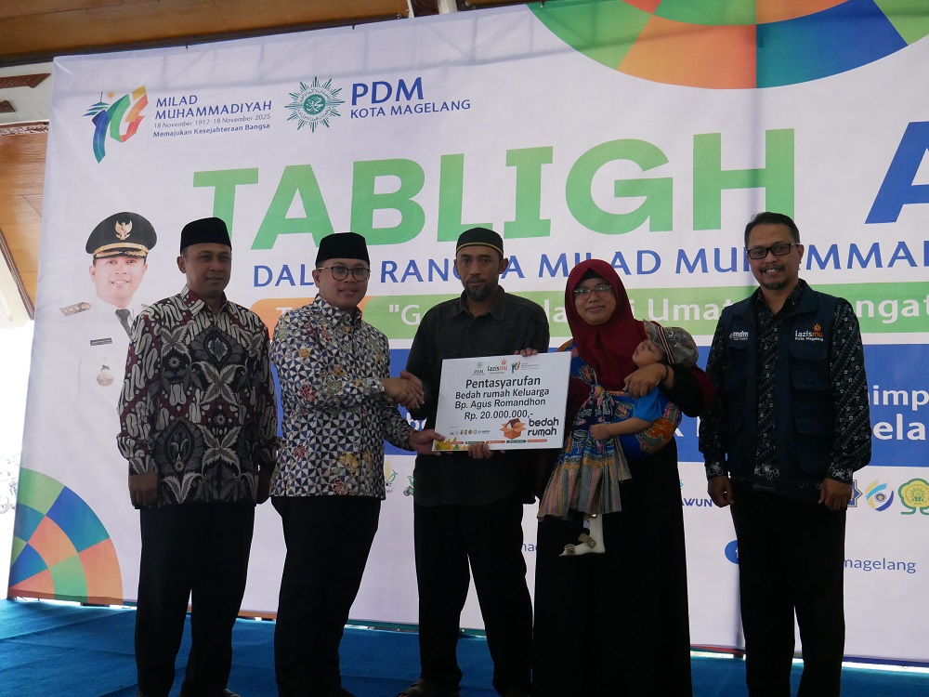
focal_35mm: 44
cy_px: 348
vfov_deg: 32.9
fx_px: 1181
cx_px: 464
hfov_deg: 42.9
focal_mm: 22
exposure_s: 1/200
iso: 3200
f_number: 5
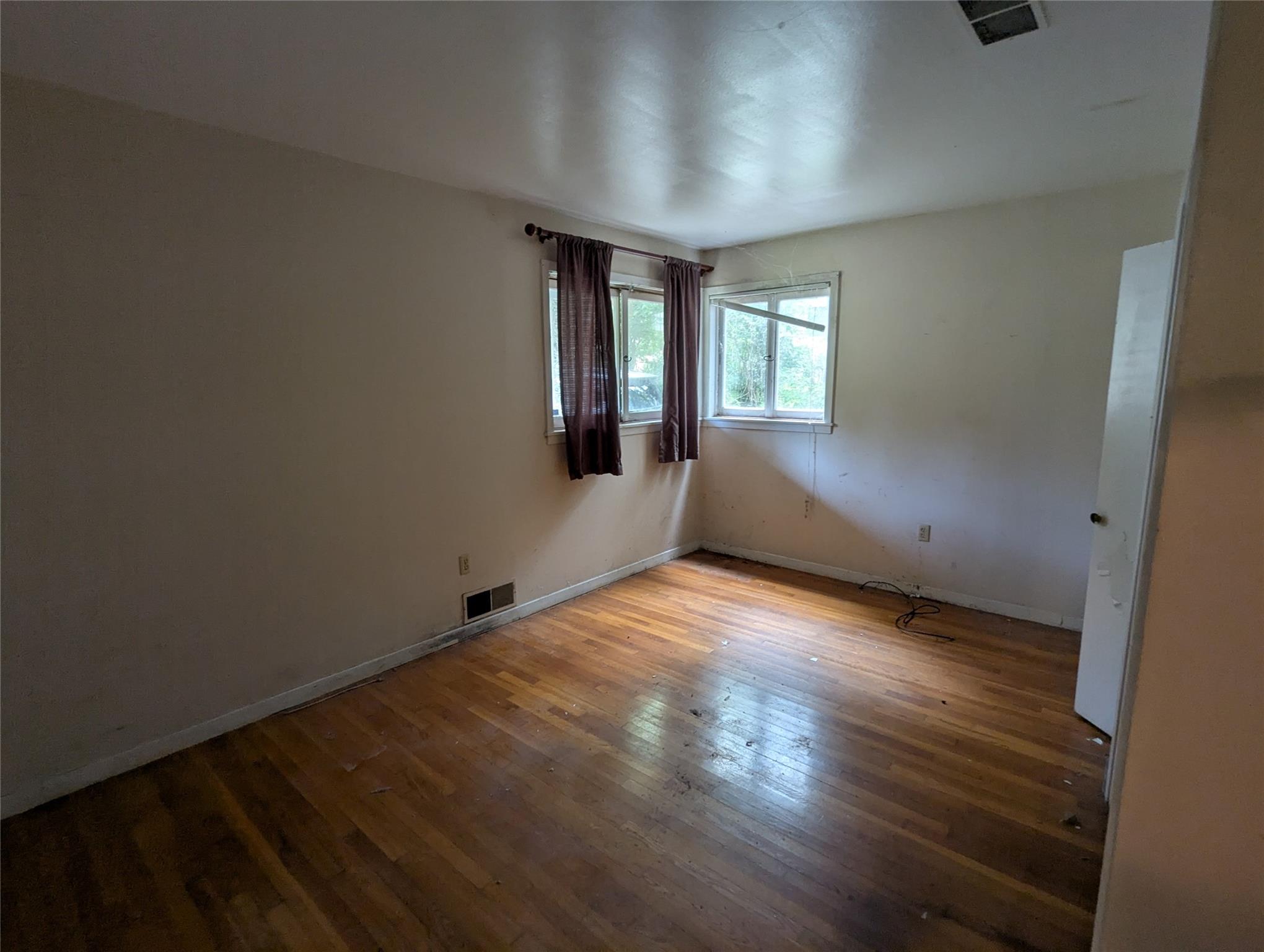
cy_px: 476
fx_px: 585
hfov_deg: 94.4
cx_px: 632
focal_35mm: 16
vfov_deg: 78.2
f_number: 2.2
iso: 111
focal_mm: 2.35
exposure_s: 1/25.5
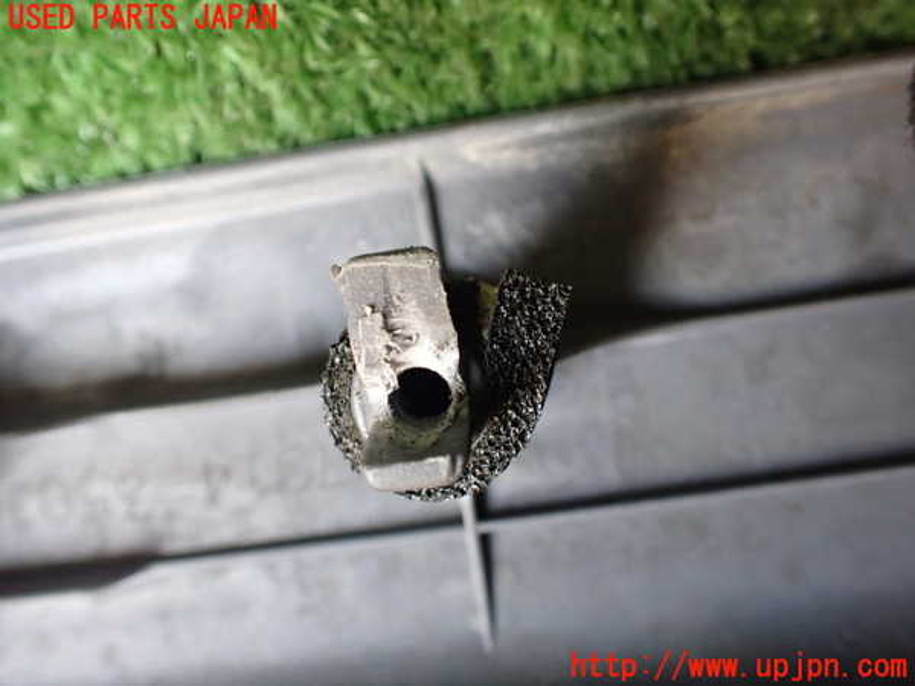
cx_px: 458
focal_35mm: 30
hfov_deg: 60.0
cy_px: 343
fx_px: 793
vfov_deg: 46.8
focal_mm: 5.4
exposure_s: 1/125
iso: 800
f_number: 2.3
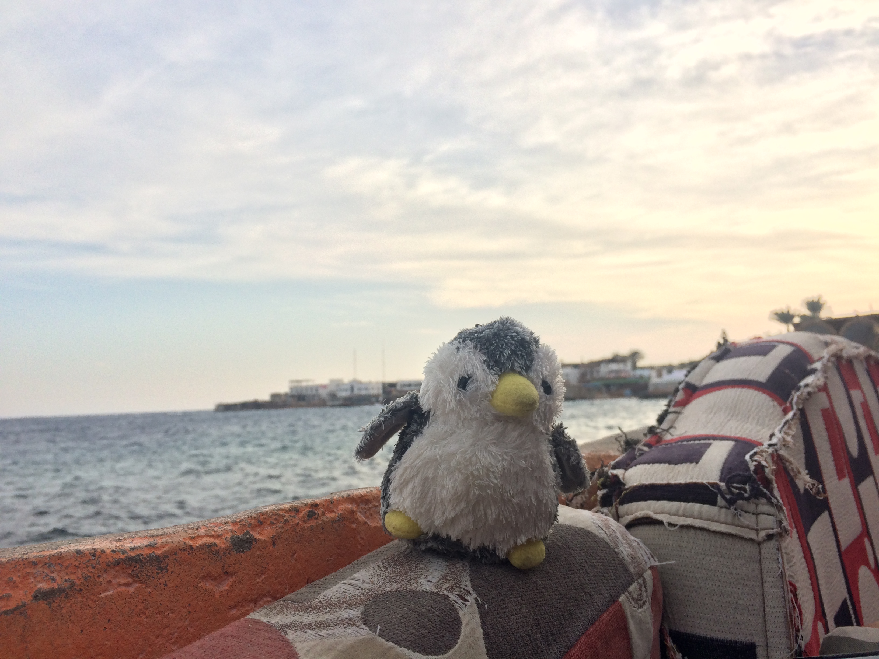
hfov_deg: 61.7
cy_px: 330
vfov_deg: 48.2
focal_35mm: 29
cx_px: 440
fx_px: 736
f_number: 2.2
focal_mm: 4.15
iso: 32
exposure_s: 1/820
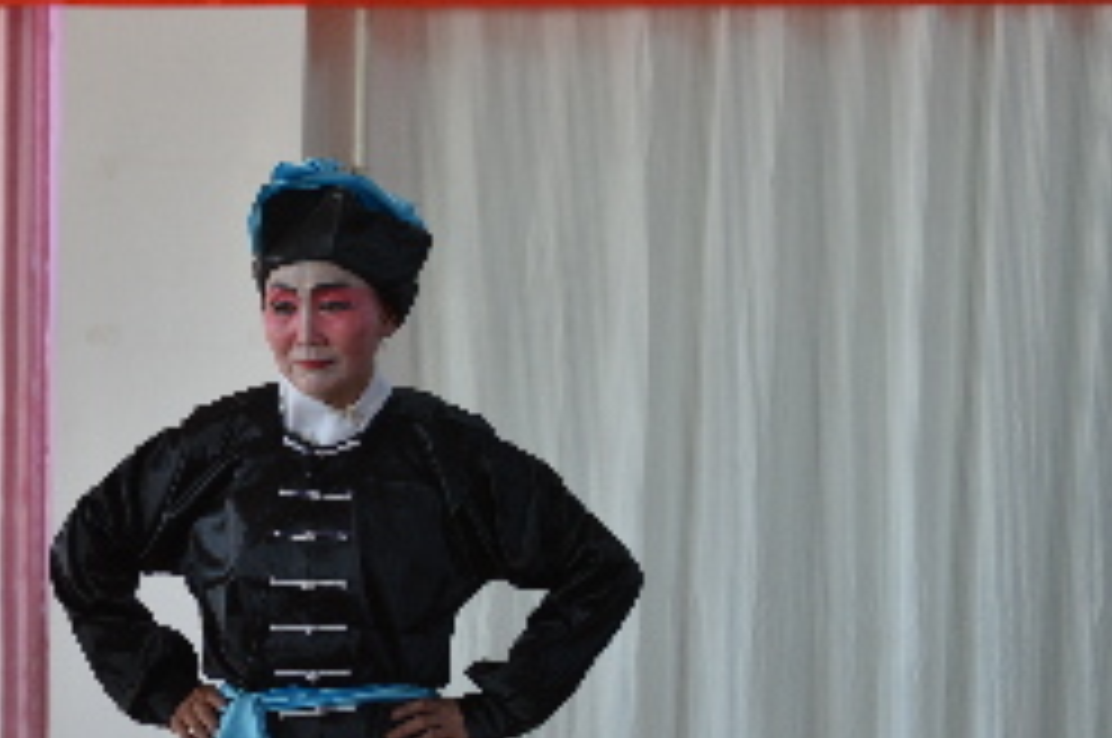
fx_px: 4257
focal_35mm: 138
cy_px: 392
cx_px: -11
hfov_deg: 14.6
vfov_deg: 9.9
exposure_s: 1/125
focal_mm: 62
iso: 800
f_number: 4.8
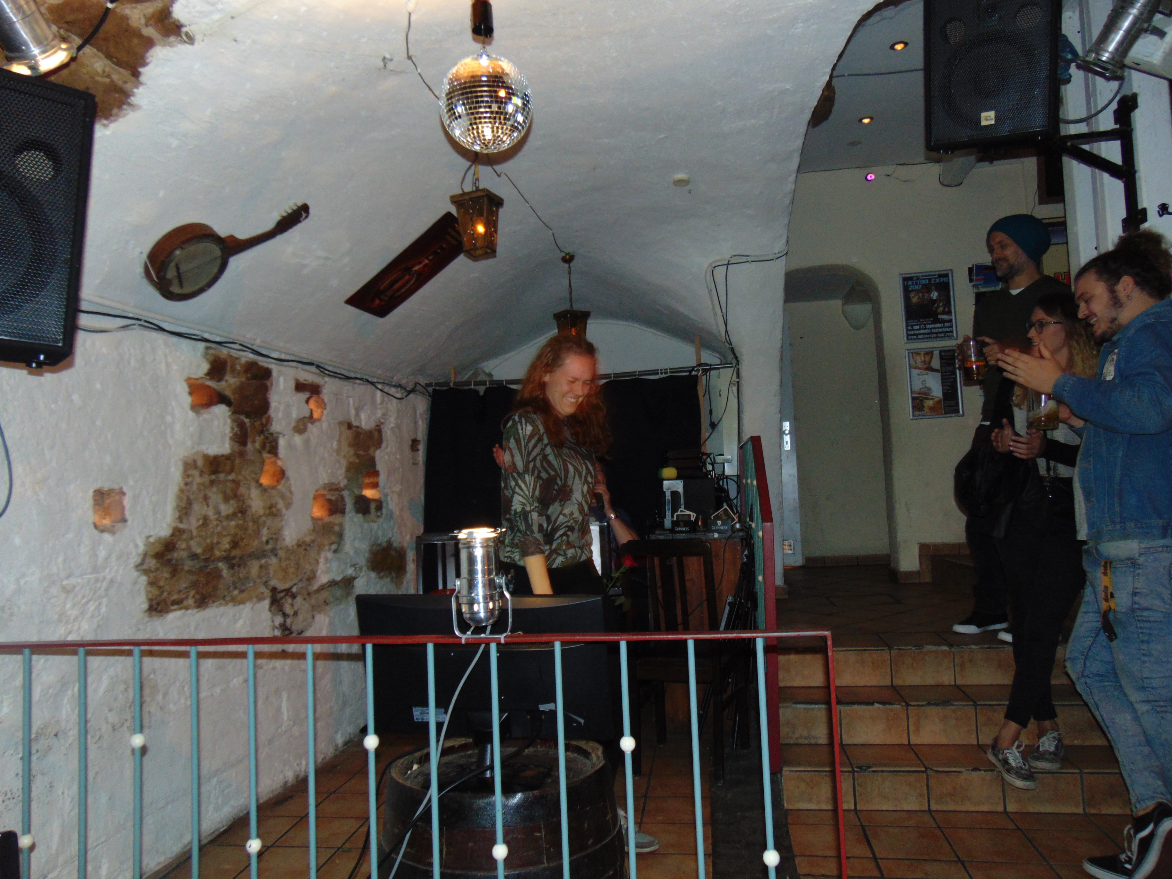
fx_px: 846
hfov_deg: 69.4
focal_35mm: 25
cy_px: 440
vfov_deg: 54.9
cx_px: 586
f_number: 3
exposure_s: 1/8
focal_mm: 4.5
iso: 200
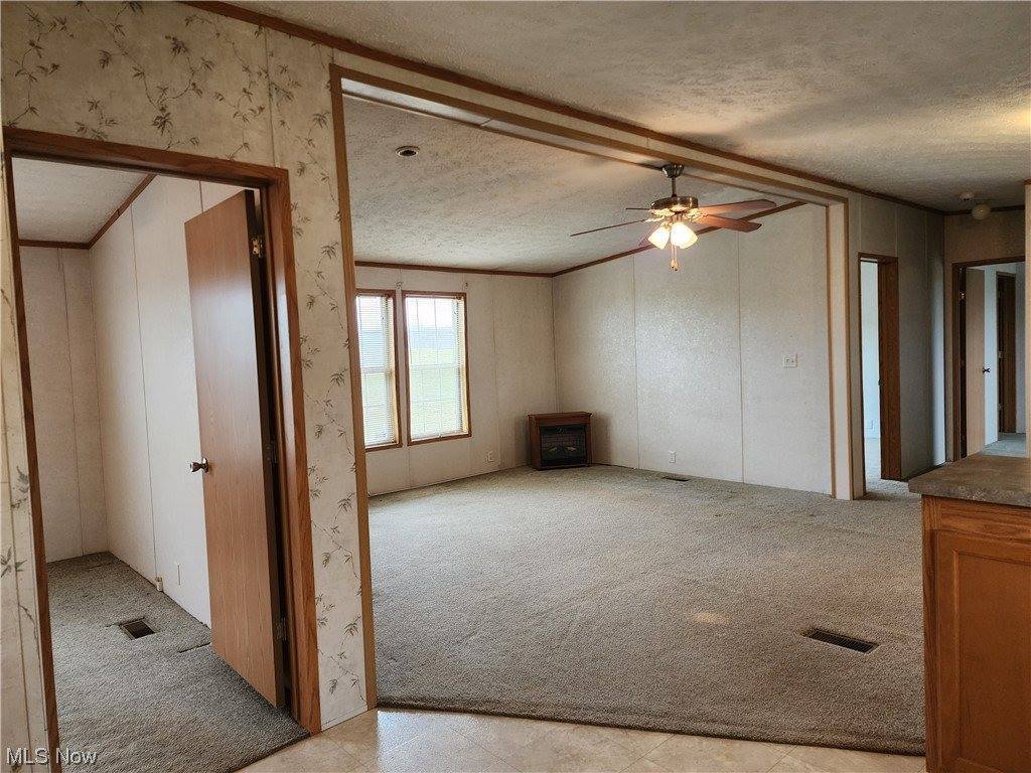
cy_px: 386
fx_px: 685
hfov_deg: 73.9
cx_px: 516
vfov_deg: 58.9
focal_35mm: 23
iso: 320
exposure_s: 1/120
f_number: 1.8
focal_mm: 6.4
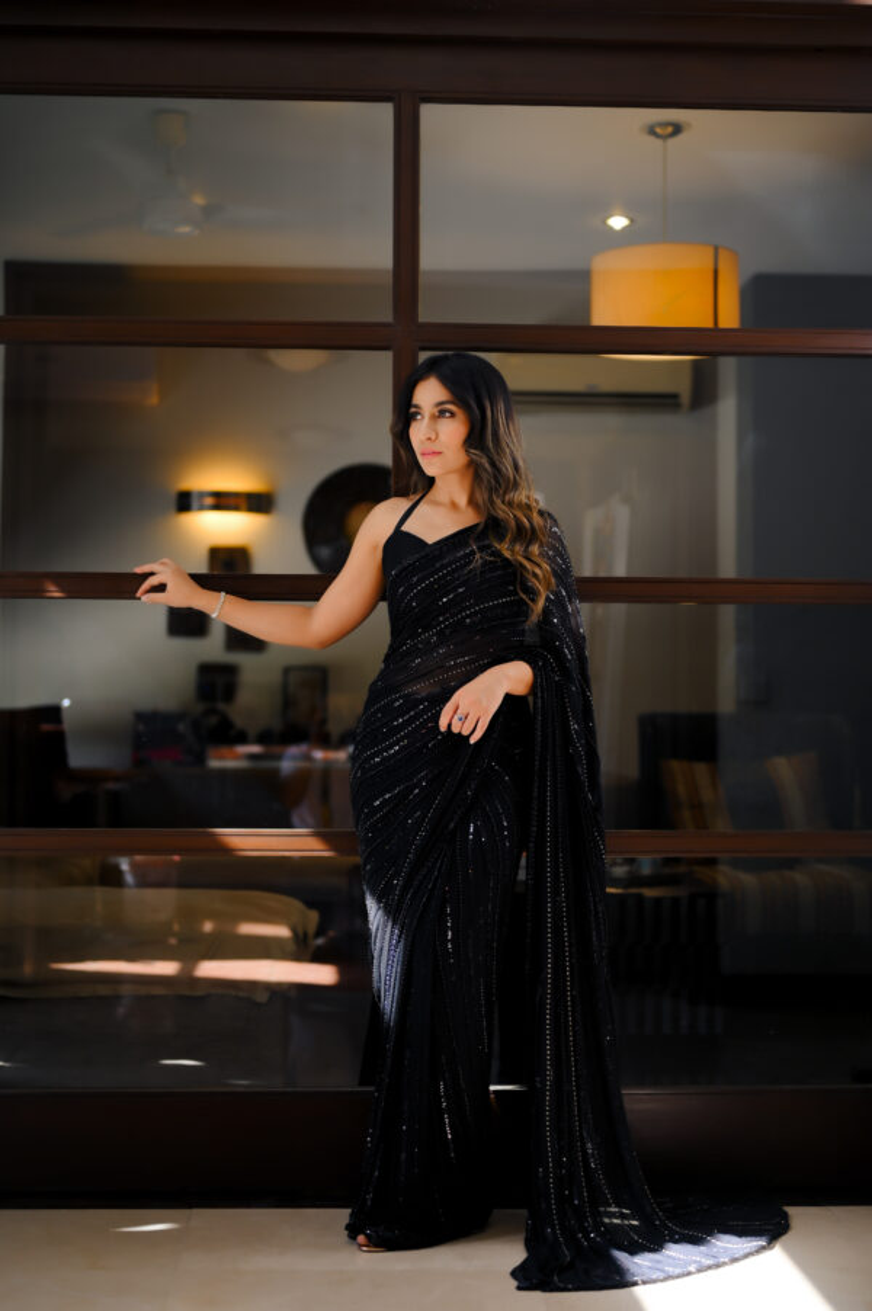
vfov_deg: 39.6
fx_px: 1819
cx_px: 436
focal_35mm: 50
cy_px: 656
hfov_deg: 27.0
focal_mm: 50
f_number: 1.8
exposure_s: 1/200
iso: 125
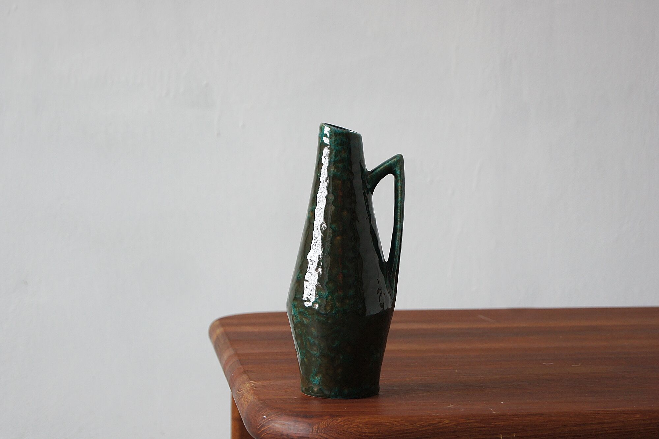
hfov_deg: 24.6
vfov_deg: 16.6
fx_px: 1510
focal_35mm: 82
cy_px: 220
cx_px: 330
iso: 400
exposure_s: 1/10
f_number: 5.6
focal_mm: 55
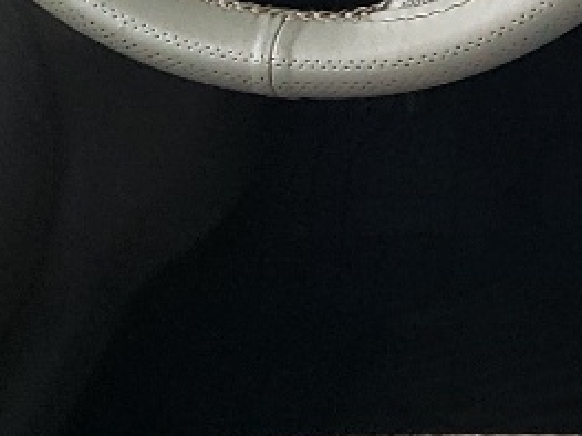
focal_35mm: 158
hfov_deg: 11.6
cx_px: 1038
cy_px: 144
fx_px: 2655
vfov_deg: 9.4
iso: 89
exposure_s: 1/120
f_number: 1.5
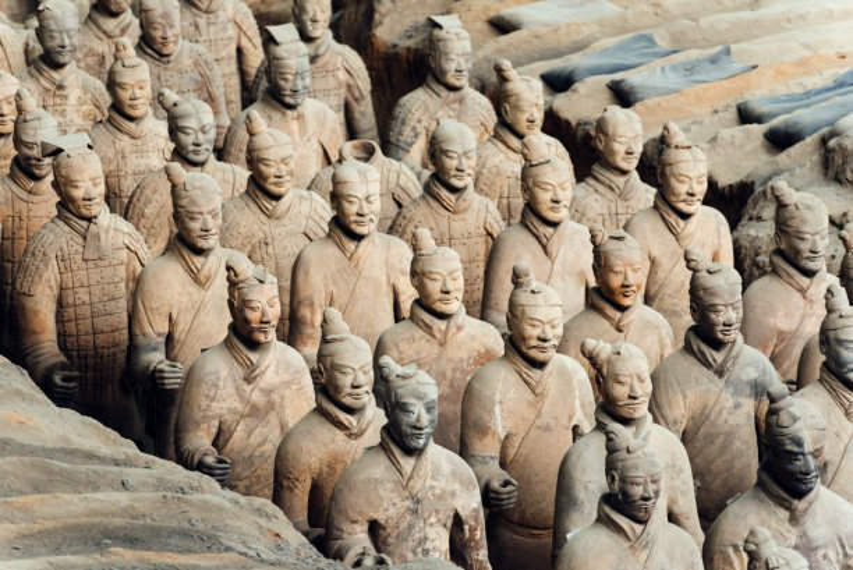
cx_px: 426
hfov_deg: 9.3
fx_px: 5216
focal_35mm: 220
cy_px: 285
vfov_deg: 6.3
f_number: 5.3
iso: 1250
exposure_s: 1/10
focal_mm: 220
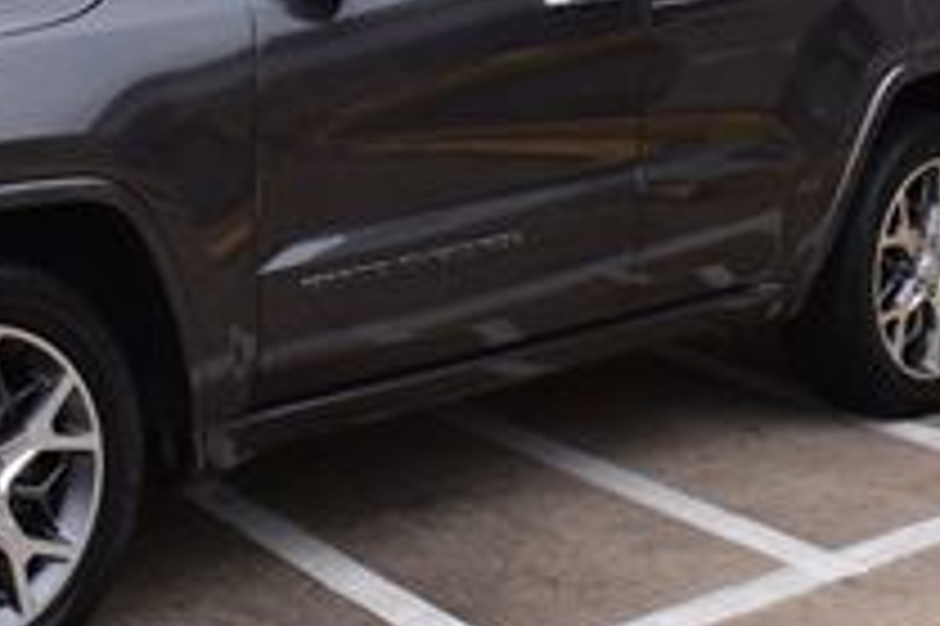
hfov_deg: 20.2
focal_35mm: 101
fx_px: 2635
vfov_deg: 13.2
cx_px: 580
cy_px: -86
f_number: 10
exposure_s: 1/200
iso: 400
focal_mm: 22
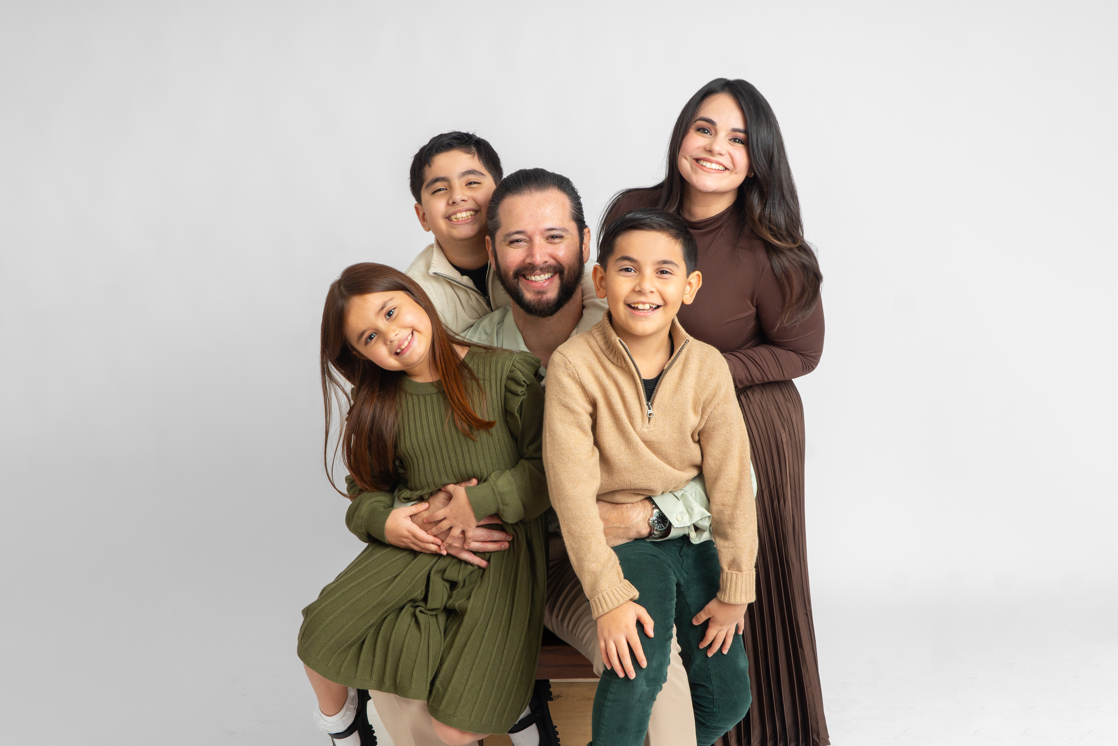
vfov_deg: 34.2
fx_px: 1211
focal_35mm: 39
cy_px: 373
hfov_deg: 49.6
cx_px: 559
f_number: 8
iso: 200
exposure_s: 1/125
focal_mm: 26
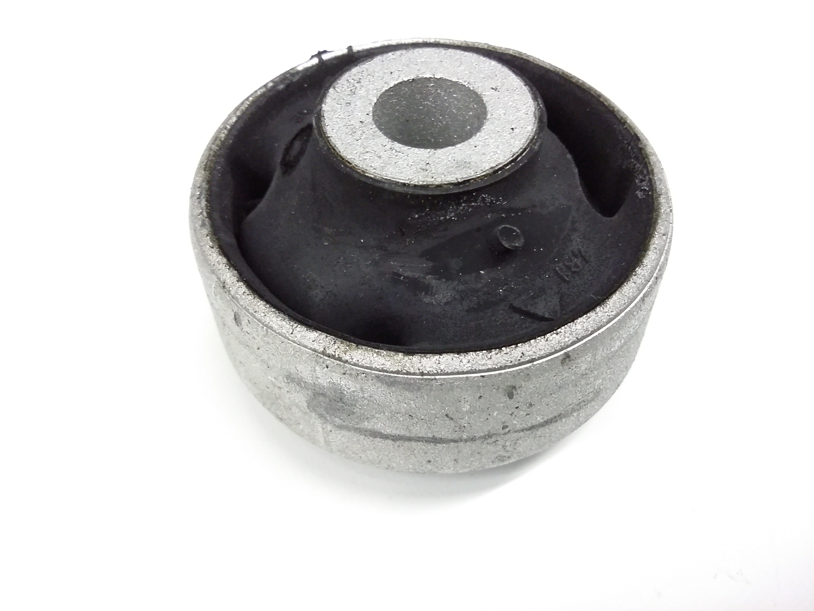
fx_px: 752
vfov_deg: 44.2
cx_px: 407
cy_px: 306
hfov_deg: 56.8
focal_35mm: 32
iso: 320
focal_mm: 3.4
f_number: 2.4
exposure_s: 1/15
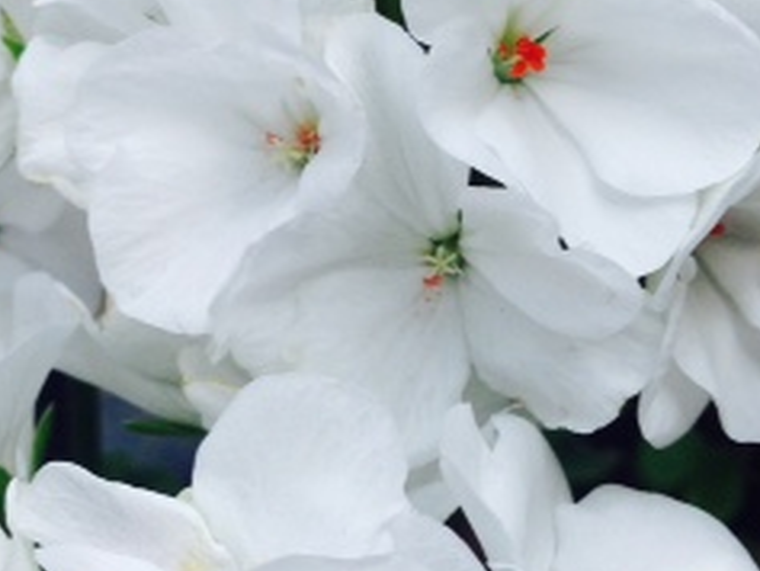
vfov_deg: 16.6
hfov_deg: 21.9
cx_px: 218
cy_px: 205
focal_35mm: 89
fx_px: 1955
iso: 50
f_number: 2.4
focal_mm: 4.12
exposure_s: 1/516
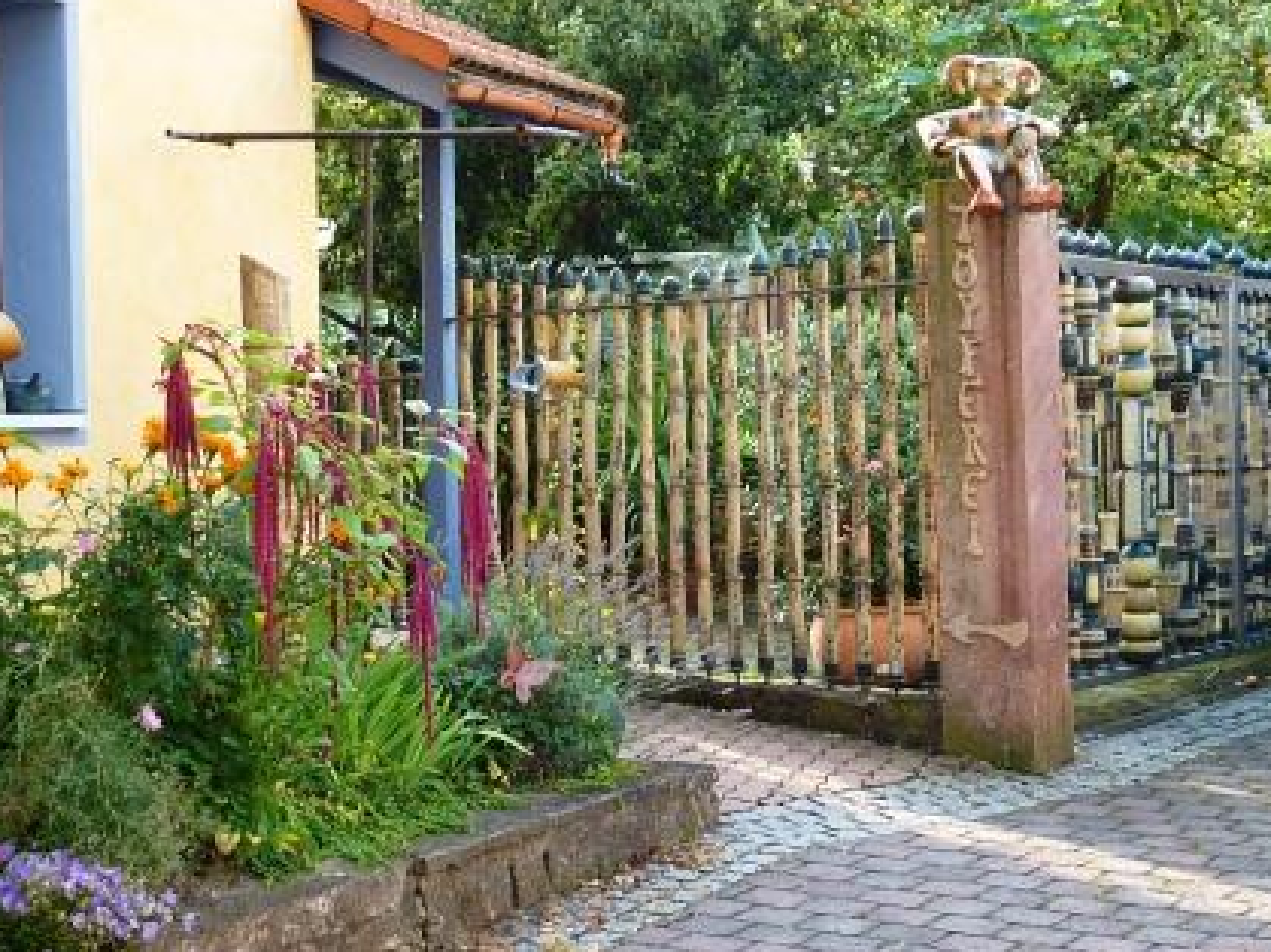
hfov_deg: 31.2
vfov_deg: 23.6
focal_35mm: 62
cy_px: 446
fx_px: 2276
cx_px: 661
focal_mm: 5.3
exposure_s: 1/60
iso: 80
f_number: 3.5
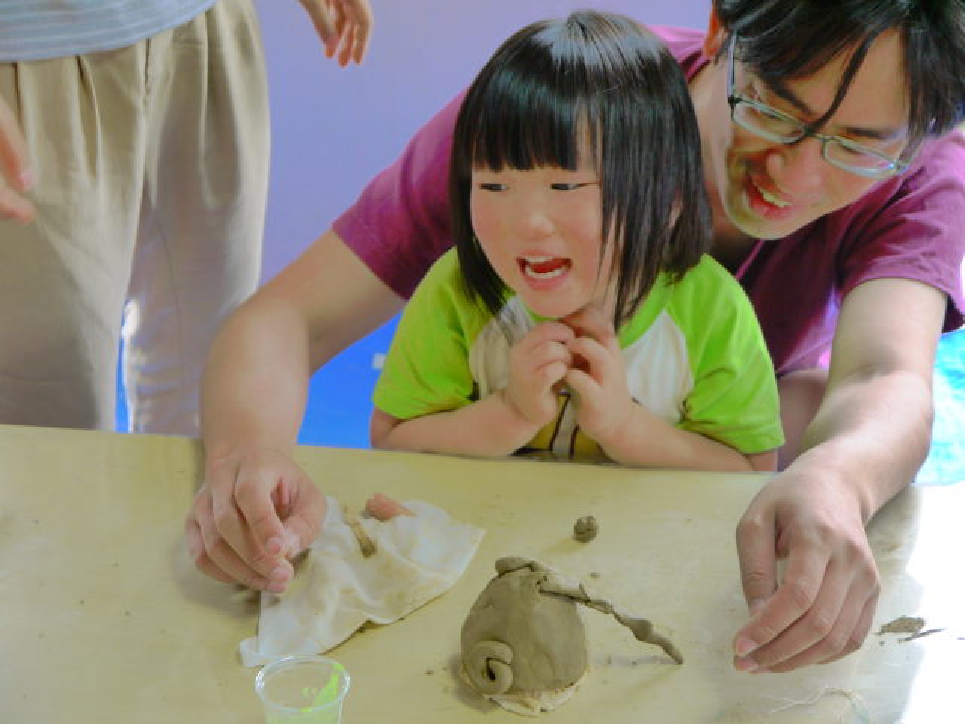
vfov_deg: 17.6
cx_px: 482
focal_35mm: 84
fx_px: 2342
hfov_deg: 23.3
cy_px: 362
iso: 400
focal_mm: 42
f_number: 5.6
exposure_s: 1/30
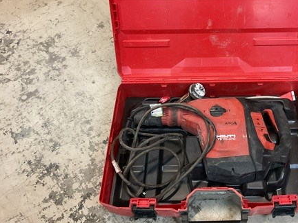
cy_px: 86
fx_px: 370
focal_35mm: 43
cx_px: 219
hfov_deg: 42.6
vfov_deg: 33.5
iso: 200
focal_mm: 3
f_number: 1.8
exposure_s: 1/50
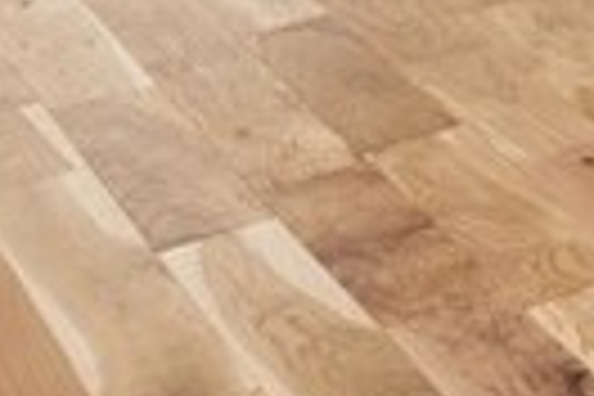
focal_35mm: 124
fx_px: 2046
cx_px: 1282
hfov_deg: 13.5
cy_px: -772
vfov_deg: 9.0
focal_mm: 16
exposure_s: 1/20
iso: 640
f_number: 9
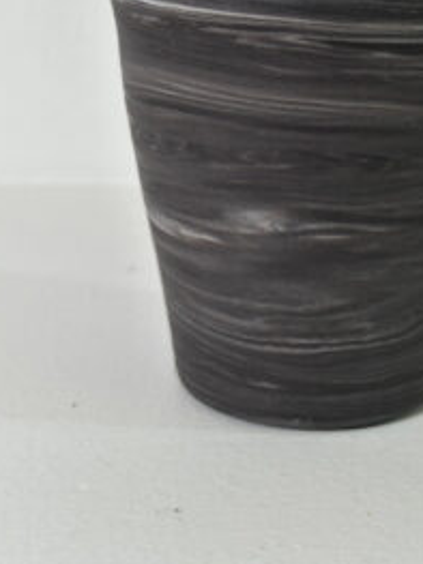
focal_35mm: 73
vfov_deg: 26.5
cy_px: 184
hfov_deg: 20.0
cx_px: 311
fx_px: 1190
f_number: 1.78
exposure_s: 1/86
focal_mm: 6.86
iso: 80
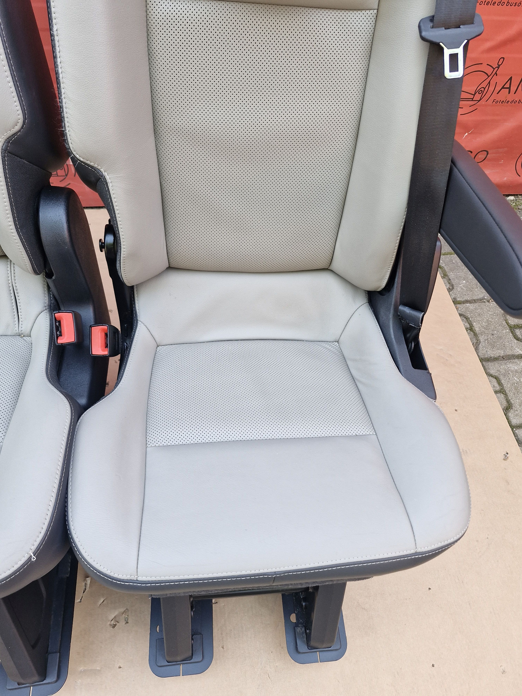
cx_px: 261
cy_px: 348
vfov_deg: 73.9
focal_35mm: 23
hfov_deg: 58.9
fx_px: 462
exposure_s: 1/264
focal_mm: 5.54
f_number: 1.8
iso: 50
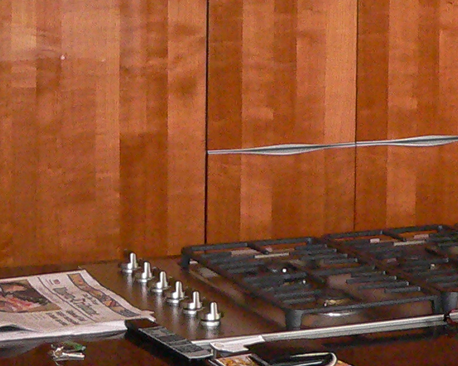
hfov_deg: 15.5
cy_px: -50
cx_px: 163
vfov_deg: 12.2
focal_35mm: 124
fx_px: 1681
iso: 400
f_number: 2.8
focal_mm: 6
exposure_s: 1/60
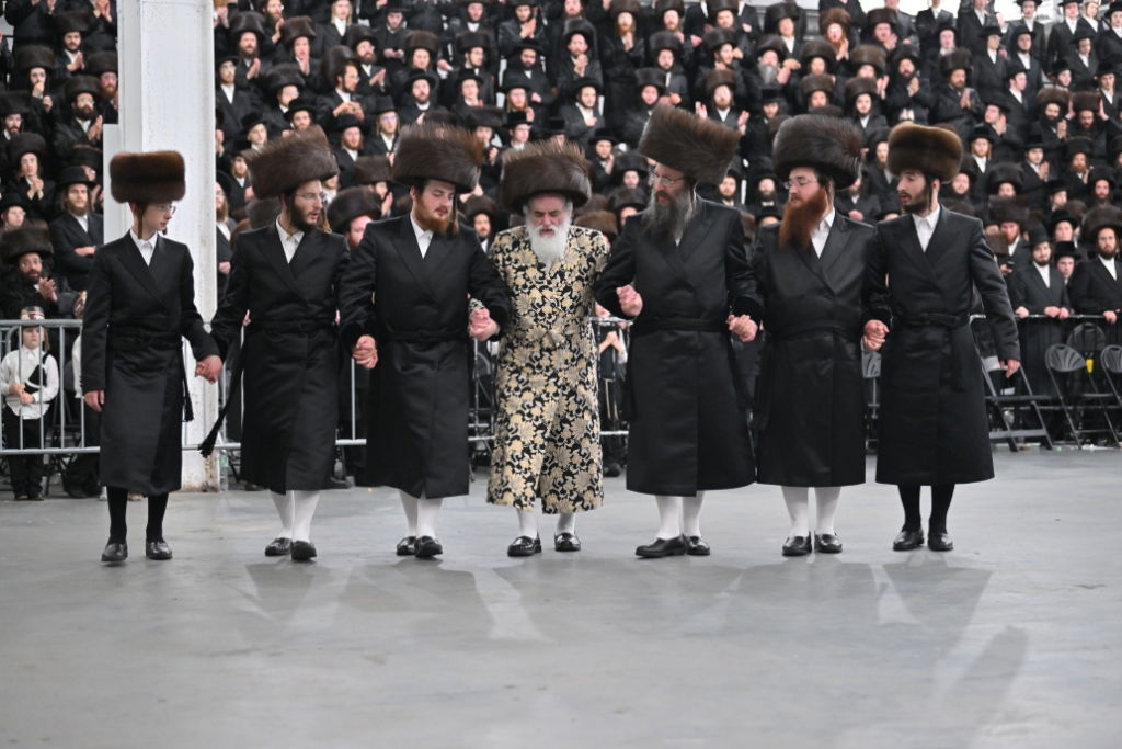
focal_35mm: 70
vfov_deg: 19.5
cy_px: 374
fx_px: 2182
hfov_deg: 28.8
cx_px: 561
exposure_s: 1/200
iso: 800
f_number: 2.8
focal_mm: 70
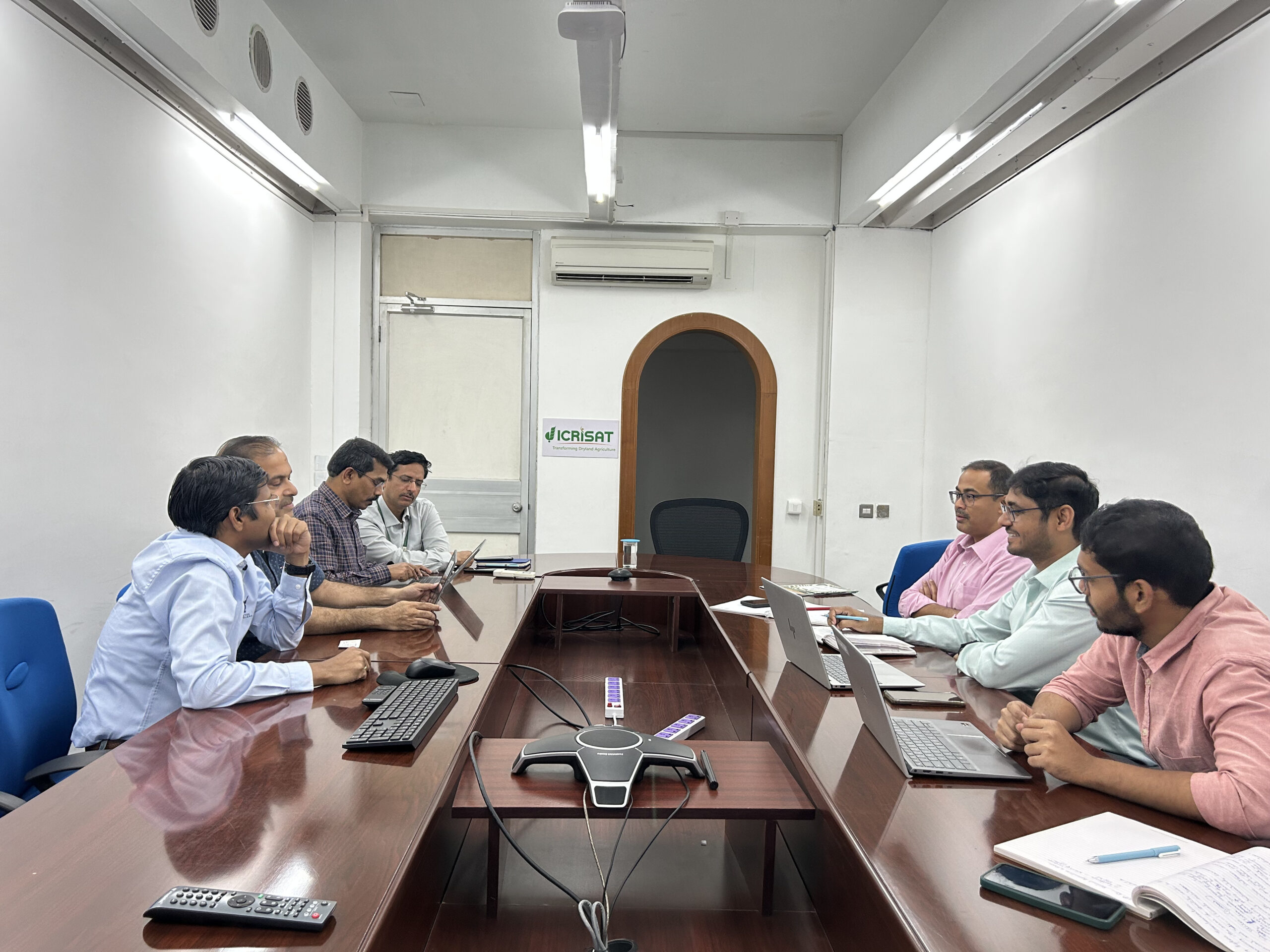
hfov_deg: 67.3
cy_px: 476
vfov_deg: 53.1
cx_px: 635
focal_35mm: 26
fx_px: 954
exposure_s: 1/100
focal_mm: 5.7
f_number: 1.5
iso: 125
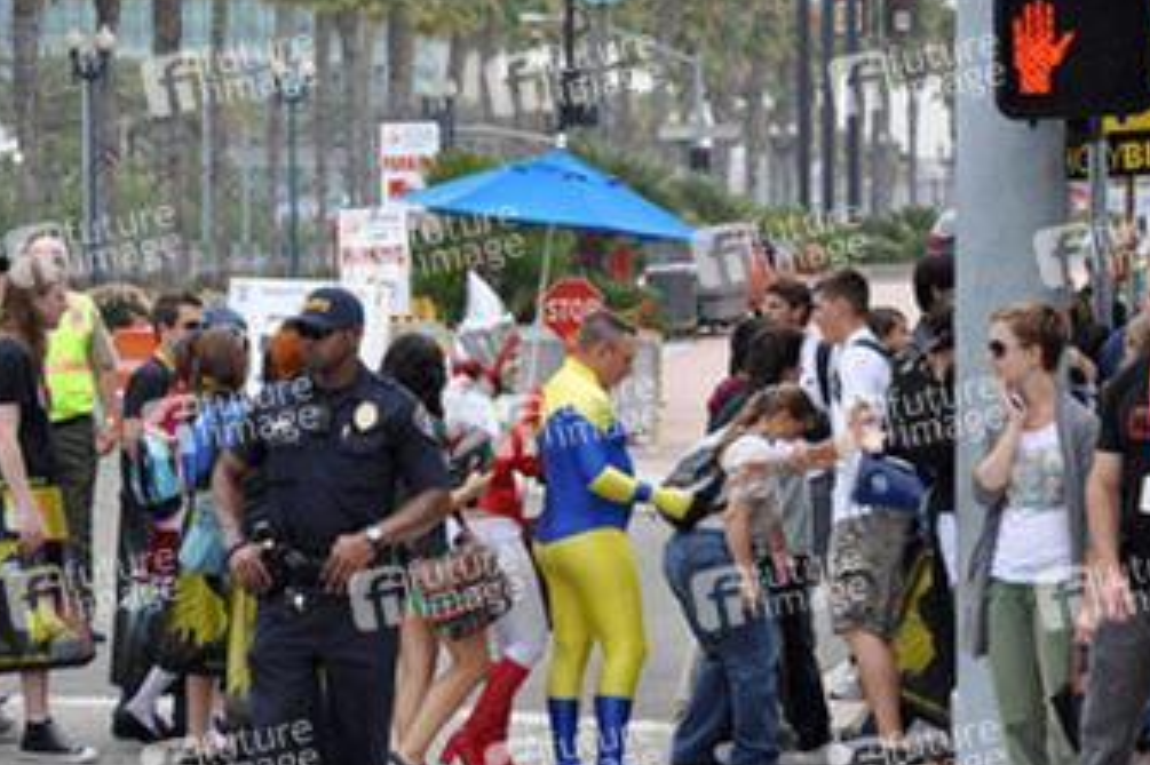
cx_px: 481
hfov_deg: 9.7
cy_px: 333
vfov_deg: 6.5
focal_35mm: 212
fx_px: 6758
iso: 280
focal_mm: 105
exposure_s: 1/500
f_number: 5.6
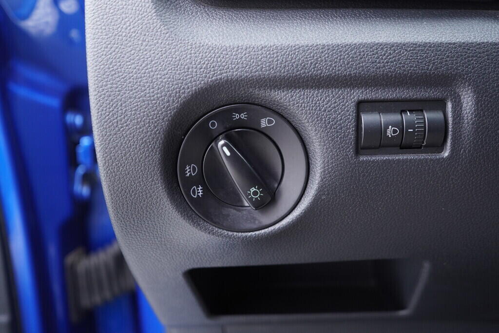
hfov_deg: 53.1
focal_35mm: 36
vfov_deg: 36.9
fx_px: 499
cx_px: 250
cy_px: 166
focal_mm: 24
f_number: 2.8
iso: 500
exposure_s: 1/40
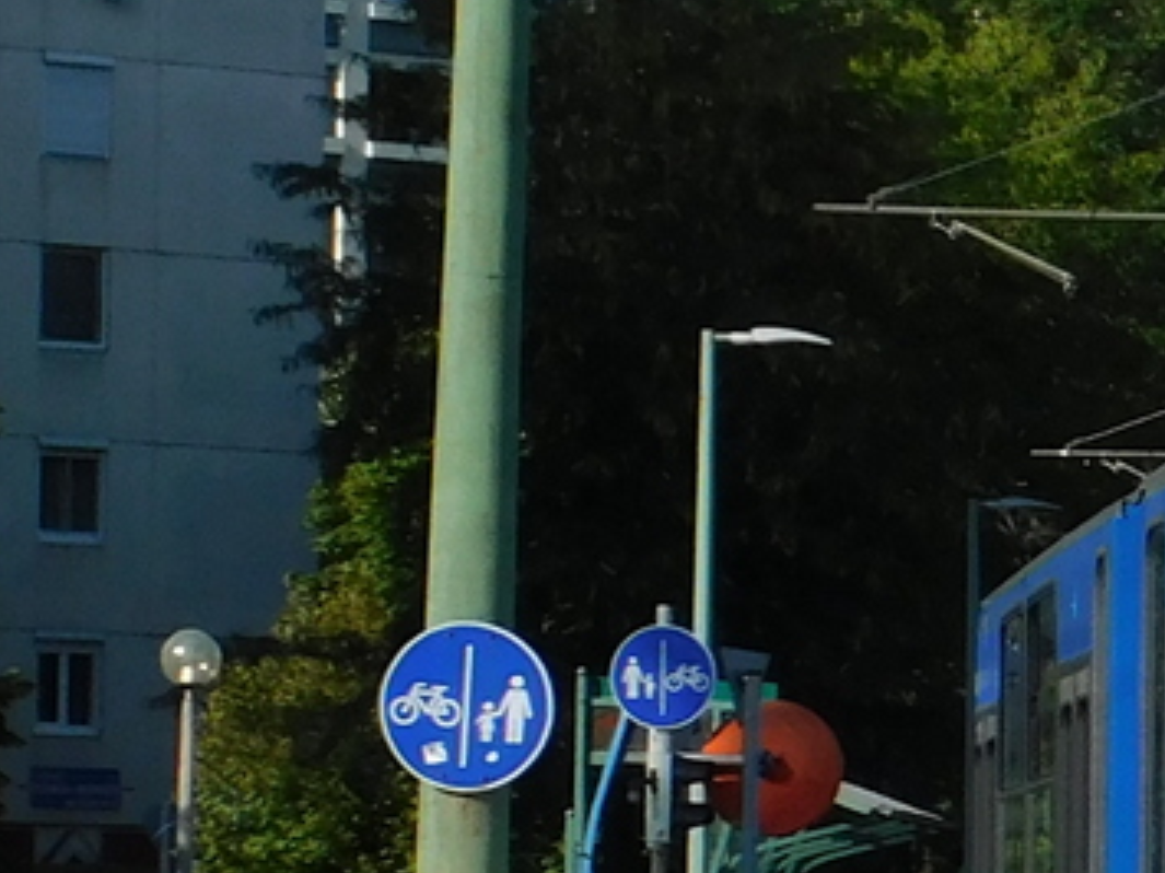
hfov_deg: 12.2
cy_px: 535
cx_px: 1880
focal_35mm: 152
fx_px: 5114
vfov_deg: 9.8
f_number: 3.7
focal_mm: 8
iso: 125
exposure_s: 1/1250
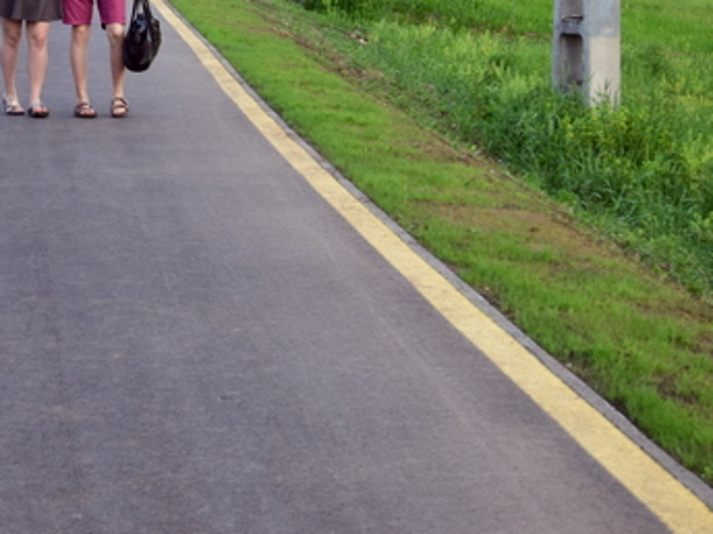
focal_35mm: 141
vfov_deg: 10.4
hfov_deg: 13.7
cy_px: -4
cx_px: -77
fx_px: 2904
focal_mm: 42
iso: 400
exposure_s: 1/60
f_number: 8
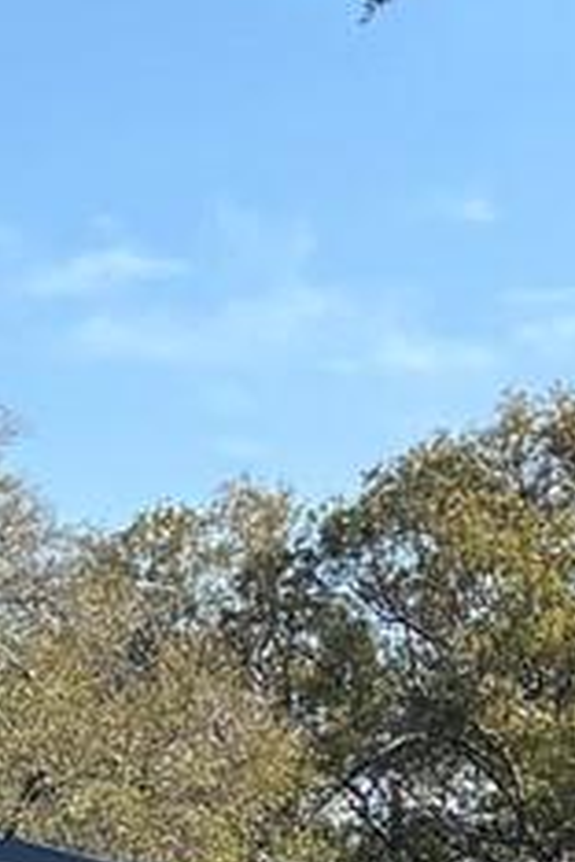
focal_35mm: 185
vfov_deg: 10.9
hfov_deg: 7.0
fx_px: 4432
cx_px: -833
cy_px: 1112
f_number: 1.6
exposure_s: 1/1812
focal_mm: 5.96
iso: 50
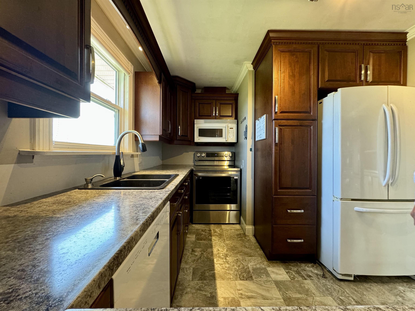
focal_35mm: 14
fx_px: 168
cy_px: 156
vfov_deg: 85.7
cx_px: 208
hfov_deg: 102.1
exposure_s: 1/60
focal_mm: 2.22
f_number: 2.2
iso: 200
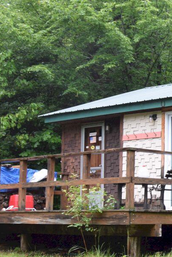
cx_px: 276
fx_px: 695
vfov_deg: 21.0
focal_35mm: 97
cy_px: 138
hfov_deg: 13.2
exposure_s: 1/160
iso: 400
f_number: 6.3
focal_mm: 26
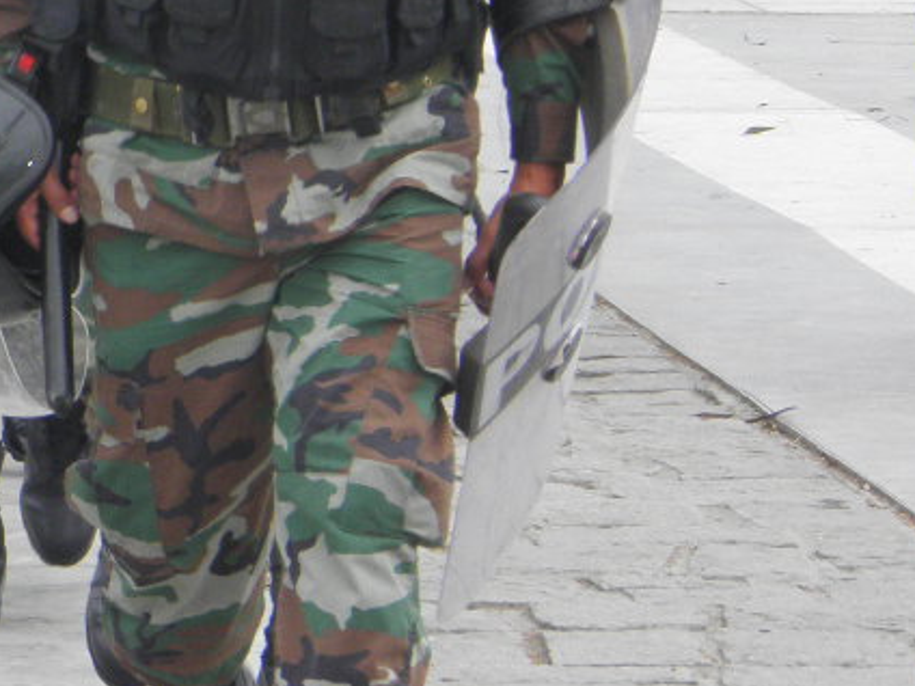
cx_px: -265
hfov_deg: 3.6
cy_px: -6
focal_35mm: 550
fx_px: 14538
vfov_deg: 2.7
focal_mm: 32.7
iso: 50
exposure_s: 1/160
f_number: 5.2
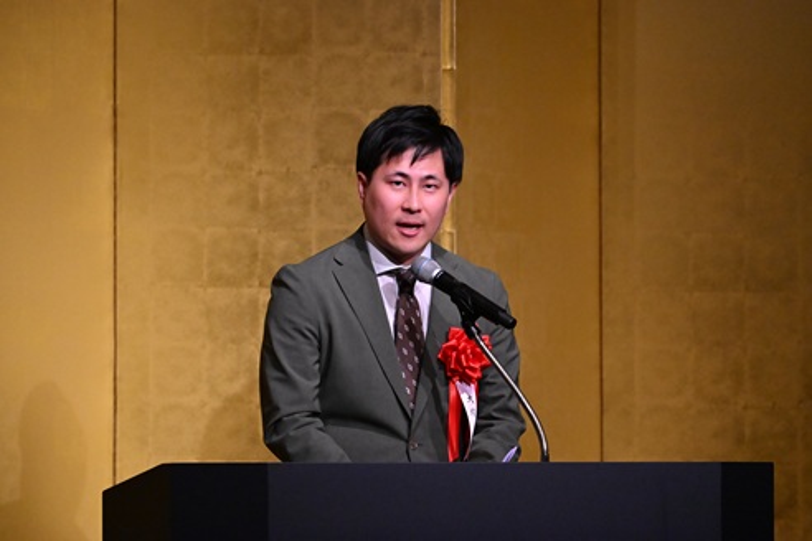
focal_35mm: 400
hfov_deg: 5.2
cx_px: 406
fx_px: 9022
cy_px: 270
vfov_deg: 3.4
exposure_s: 1/400
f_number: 8
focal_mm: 400
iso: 10000
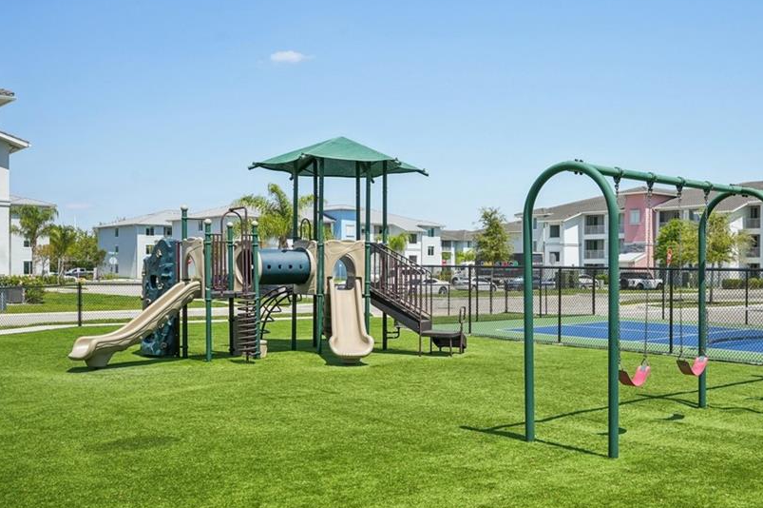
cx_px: 468
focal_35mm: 38
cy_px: 279
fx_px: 797
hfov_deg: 50.7
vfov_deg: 35.3
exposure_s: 1/1250
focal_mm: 29.5
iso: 400
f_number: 8
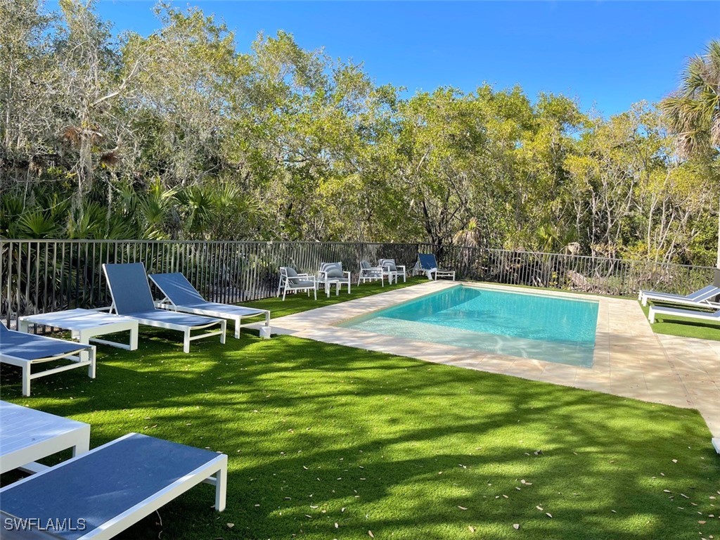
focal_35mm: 26
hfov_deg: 67.3
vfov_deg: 53.1
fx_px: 541
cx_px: 360
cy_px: 270
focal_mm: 5.1
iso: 32
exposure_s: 1/1439
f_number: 1.6
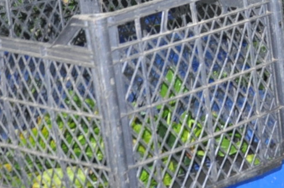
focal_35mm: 154
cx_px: 447
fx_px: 1214
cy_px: -22
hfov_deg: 12.6
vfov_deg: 8.8
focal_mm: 24
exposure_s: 1/100
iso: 800
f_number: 3.8
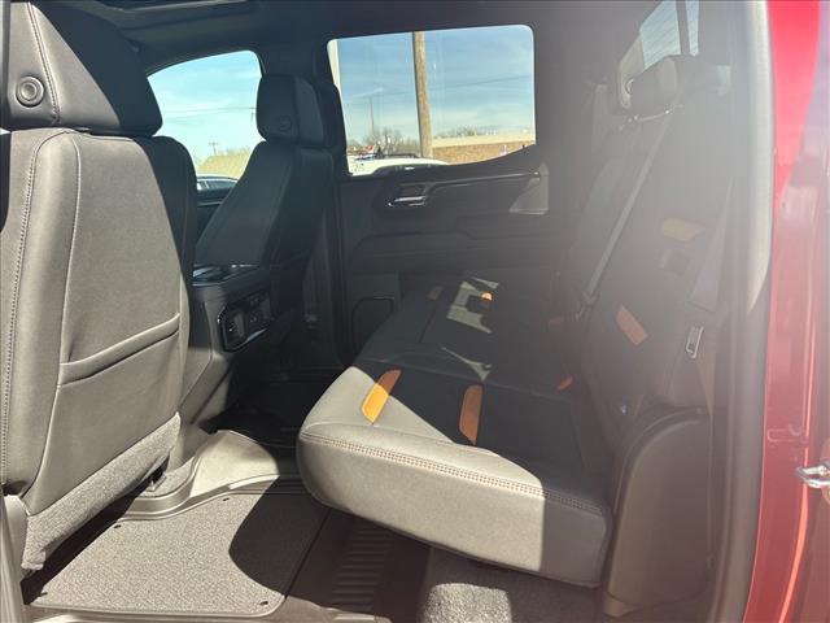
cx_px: 415
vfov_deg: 53.1
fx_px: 623
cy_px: 312
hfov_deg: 67.3
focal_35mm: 26
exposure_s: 1/632
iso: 50
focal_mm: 5.7
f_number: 1.5
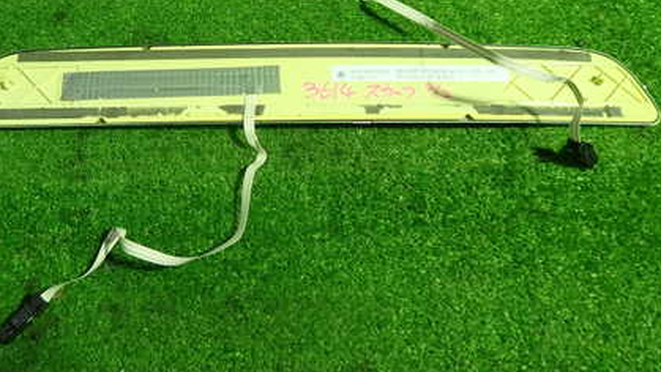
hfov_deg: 51.5
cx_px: 295
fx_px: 684
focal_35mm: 39
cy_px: 73
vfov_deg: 29.7
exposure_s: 1/40
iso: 200
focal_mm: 4.5
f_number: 2
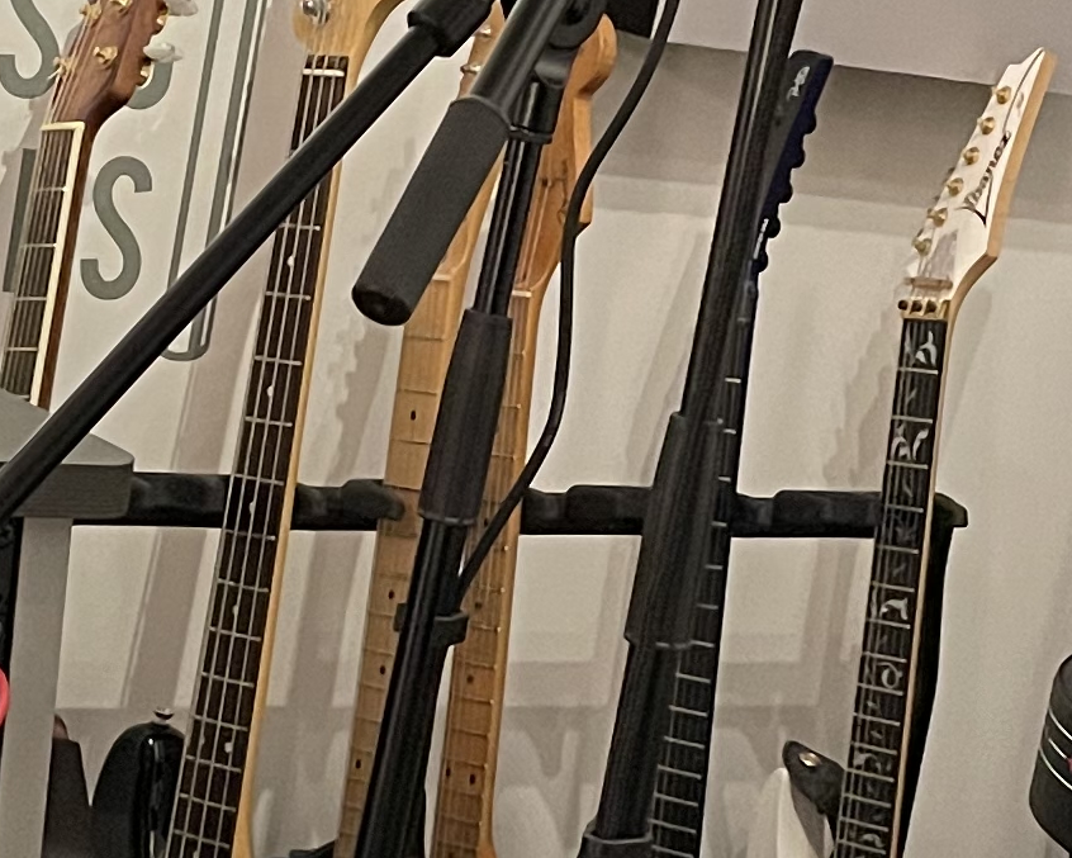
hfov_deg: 15.9
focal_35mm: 121
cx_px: 404
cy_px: 587
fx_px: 3839
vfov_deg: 12.7
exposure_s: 1/36
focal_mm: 4.2
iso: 640
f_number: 1.6
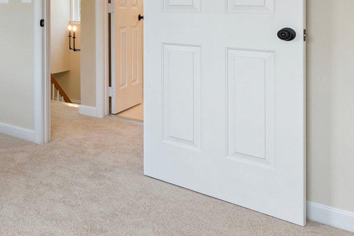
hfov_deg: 35.5
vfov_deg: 29.7
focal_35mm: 42
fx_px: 413
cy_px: -2
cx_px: -80
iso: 500
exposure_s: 1/3
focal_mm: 14
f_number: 8
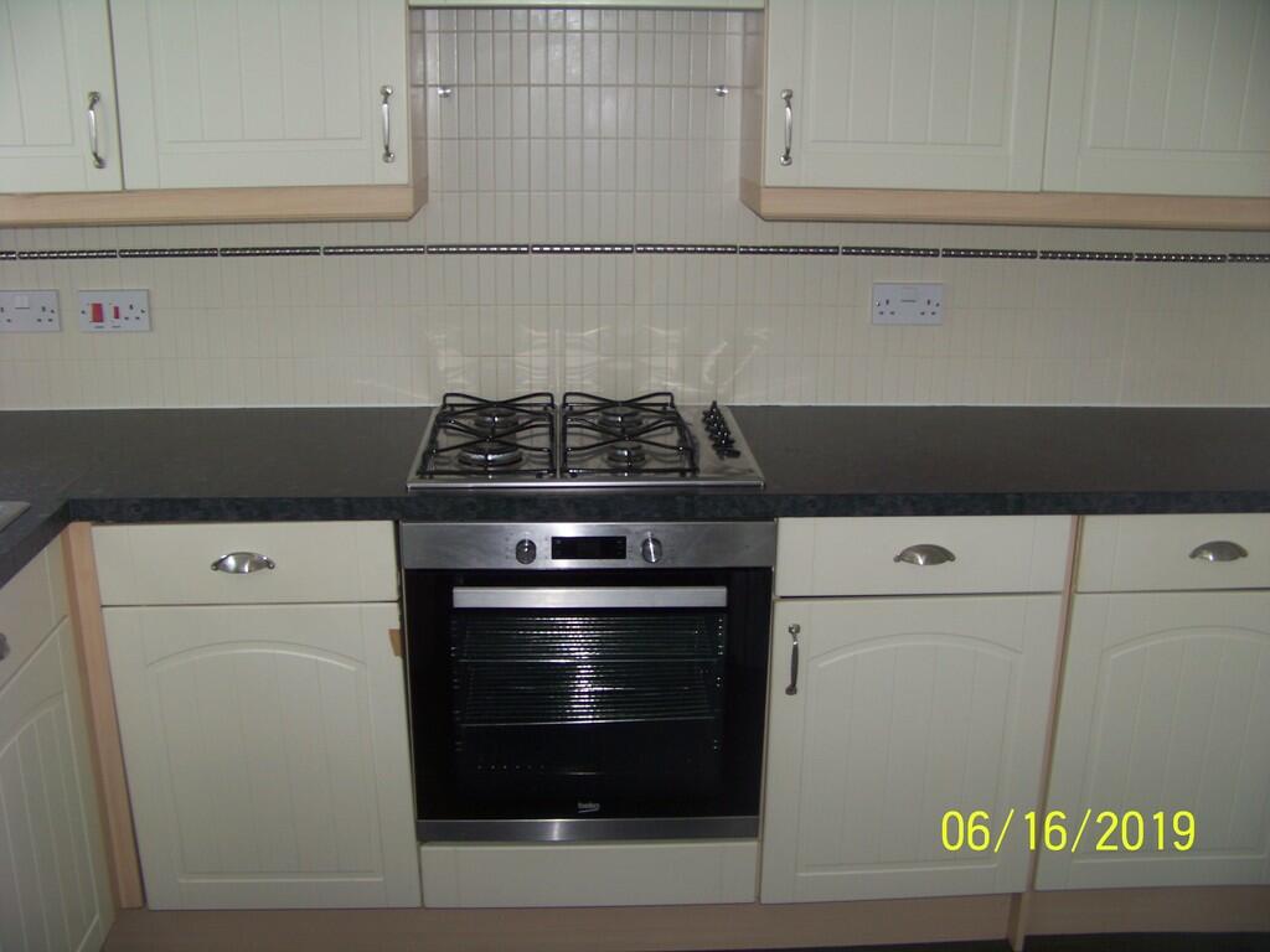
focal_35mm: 36
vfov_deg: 39.7
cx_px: 635
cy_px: 476
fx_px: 1321
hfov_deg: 51.4
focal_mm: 5.85
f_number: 3.2
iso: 64
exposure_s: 1/20
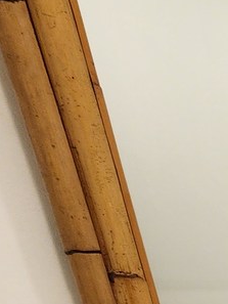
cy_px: 512
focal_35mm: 63
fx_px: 553
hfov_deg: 11.2
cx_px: 702
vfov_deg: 22.2
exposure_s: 1/60
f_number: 2.2
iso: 100
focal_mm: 2.2
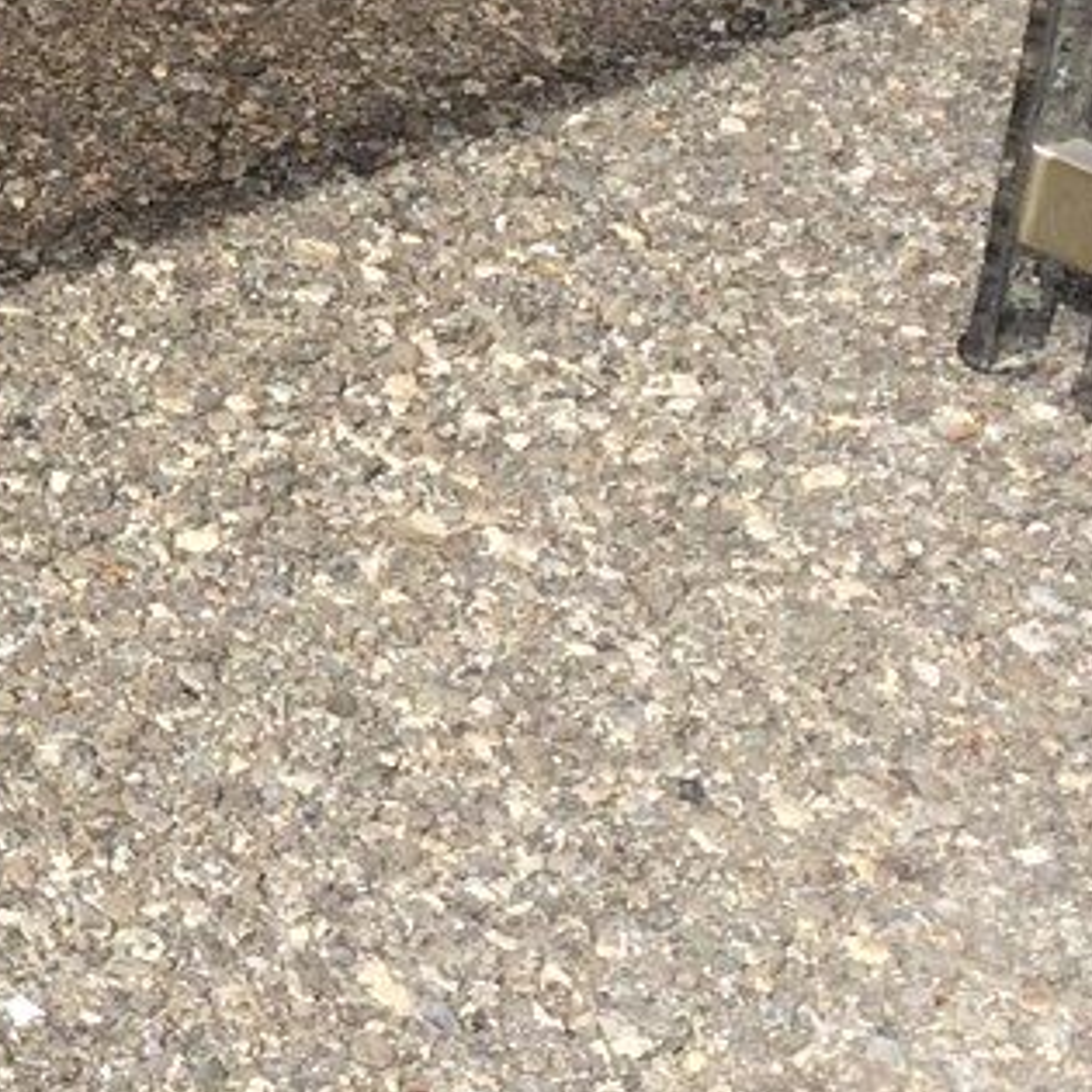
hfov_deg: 12.1
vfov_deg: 13.0
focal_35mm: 133
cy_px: 135
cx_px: -829
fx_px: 4747
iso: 32
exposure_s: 1/1786
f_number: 2.2
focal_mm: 4.15
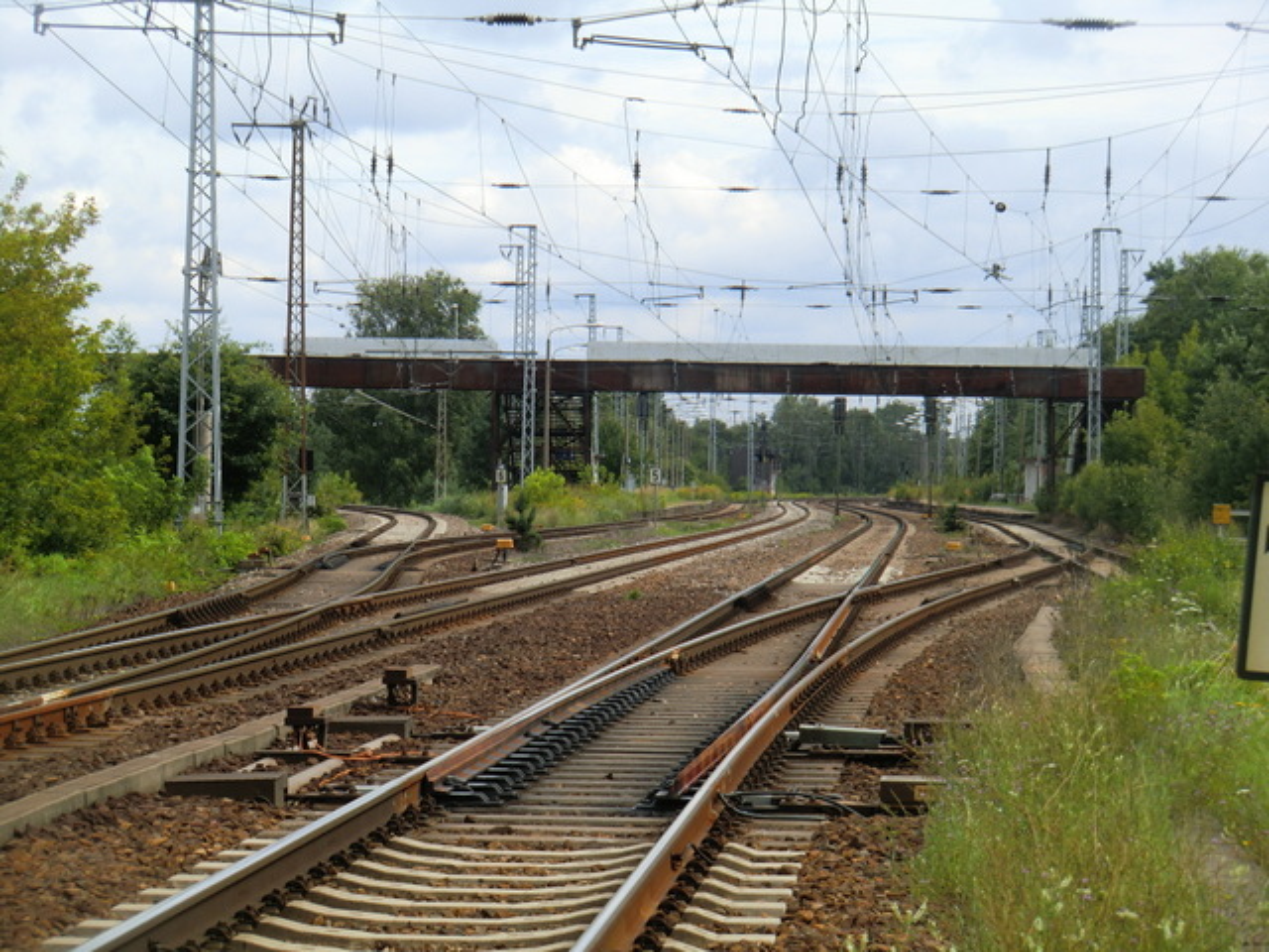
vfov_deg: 14.1
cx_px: 634
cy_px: 476
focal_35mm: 105
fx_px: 3849
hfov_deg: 18.7
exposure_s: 1/250
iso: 64
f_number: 5
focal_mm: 18.8
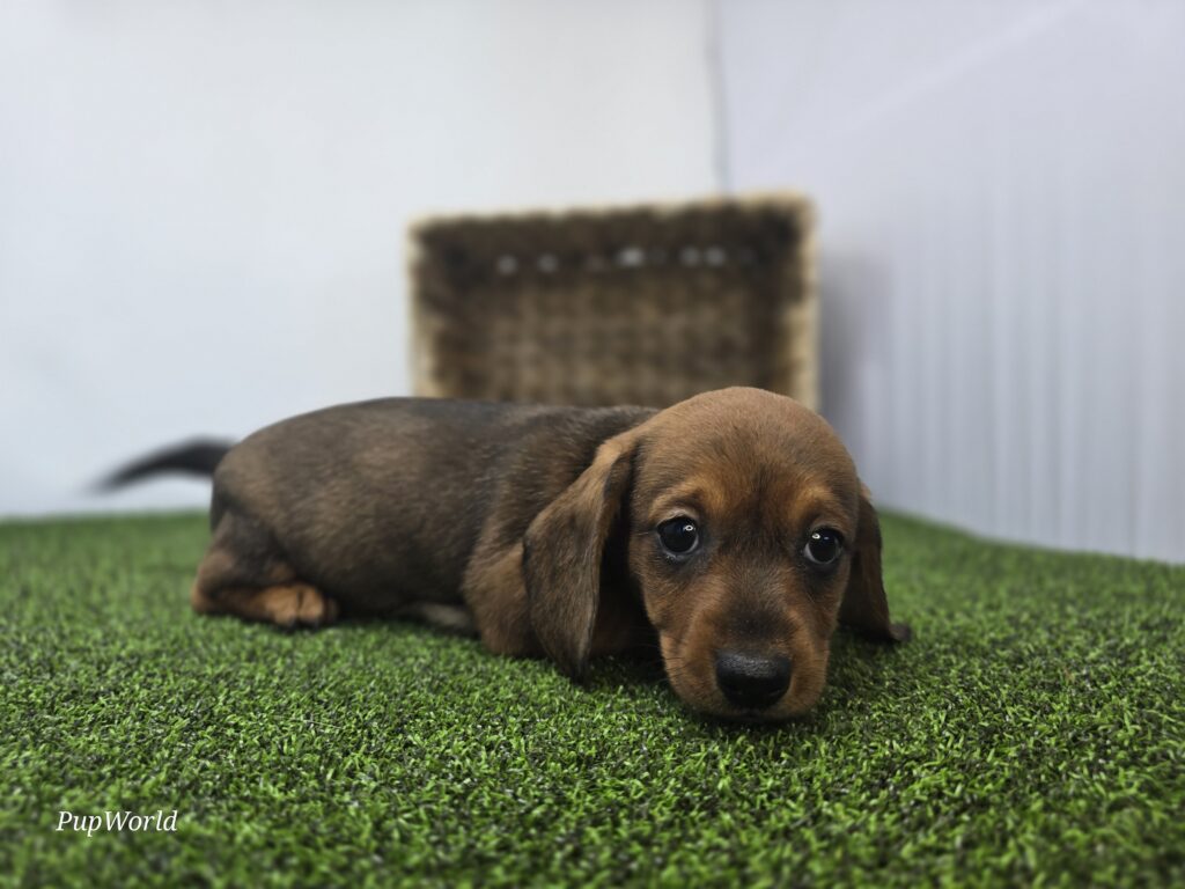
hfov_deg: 73.9
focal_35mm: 23
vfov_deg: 58.9
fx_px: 787
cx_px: 592
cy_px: 444
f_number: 1.7
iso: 50
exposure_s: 1/120
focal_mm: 6.3
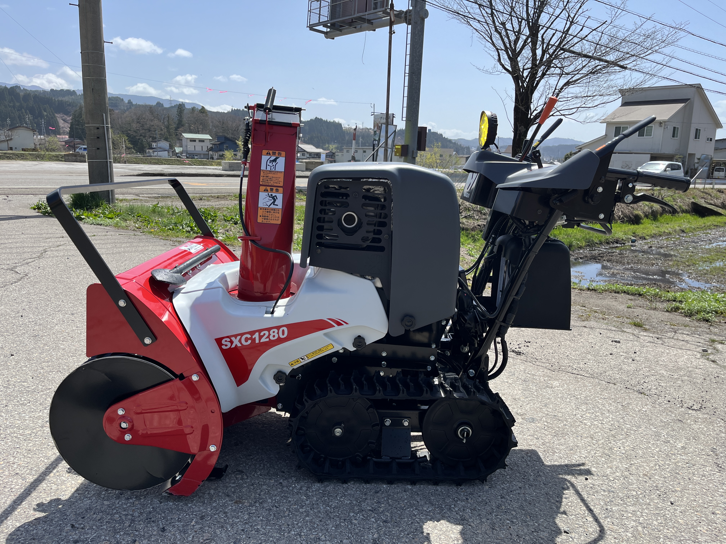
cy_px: 272
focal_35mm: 26
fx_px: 545
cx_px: 363
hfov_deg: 67.3
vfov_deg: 53.1
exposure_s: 1/2571
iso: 50
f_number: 1.6
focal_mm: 5.1
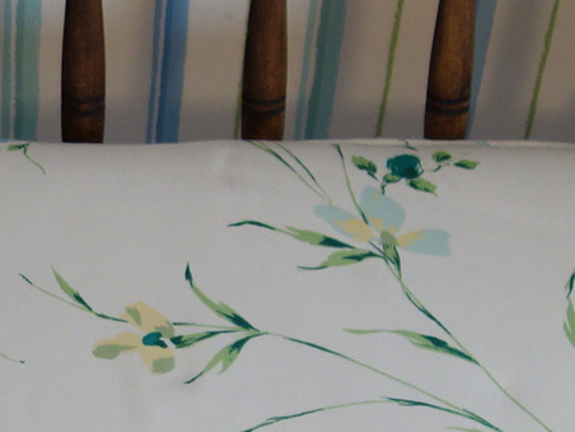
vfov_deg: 9.1
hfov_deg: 12.0
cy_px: 247
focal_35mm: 163
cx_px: 24
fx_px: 2708
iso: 160
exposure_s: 1/30
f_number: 1.8
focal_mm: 10.4
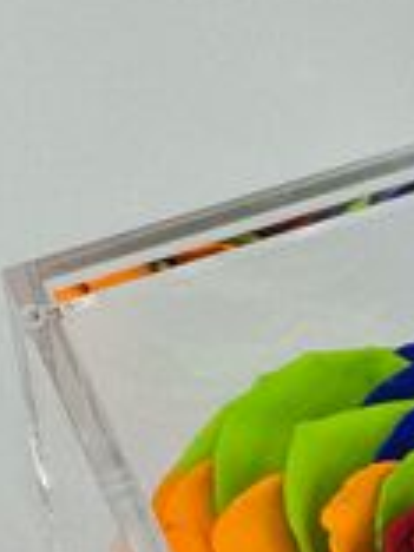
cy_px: 616
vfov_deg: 9.3
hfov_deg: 7.0
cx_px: 478
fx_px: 3349
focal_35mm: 210
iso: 40
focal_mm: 9
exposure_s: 1/159
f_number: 2.8
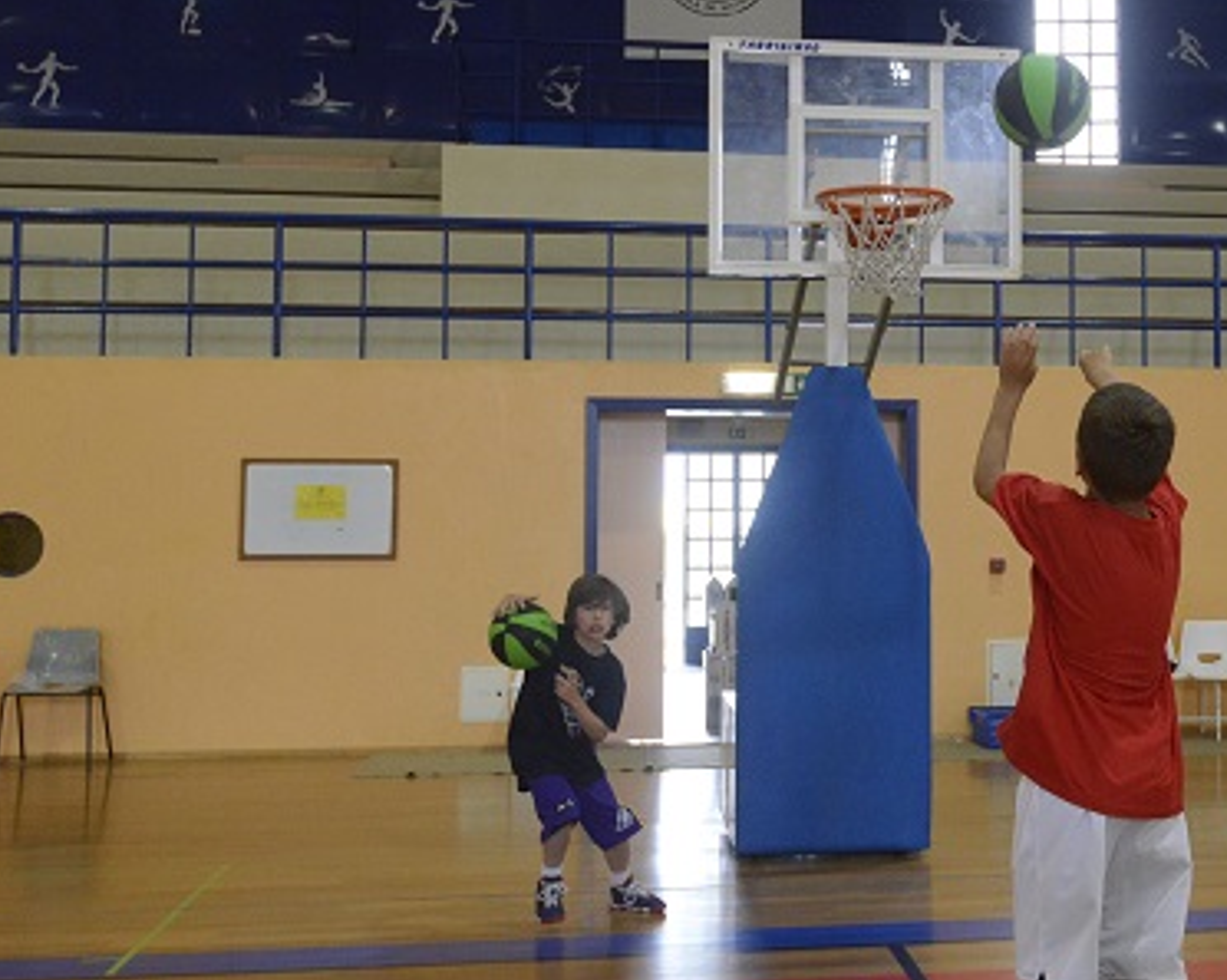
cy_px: 386
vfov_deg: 28.5
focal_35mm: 53
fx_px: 1923
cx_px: 950
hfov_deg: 34.5
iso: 6400
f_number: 5
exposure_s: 1/400
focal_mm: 35
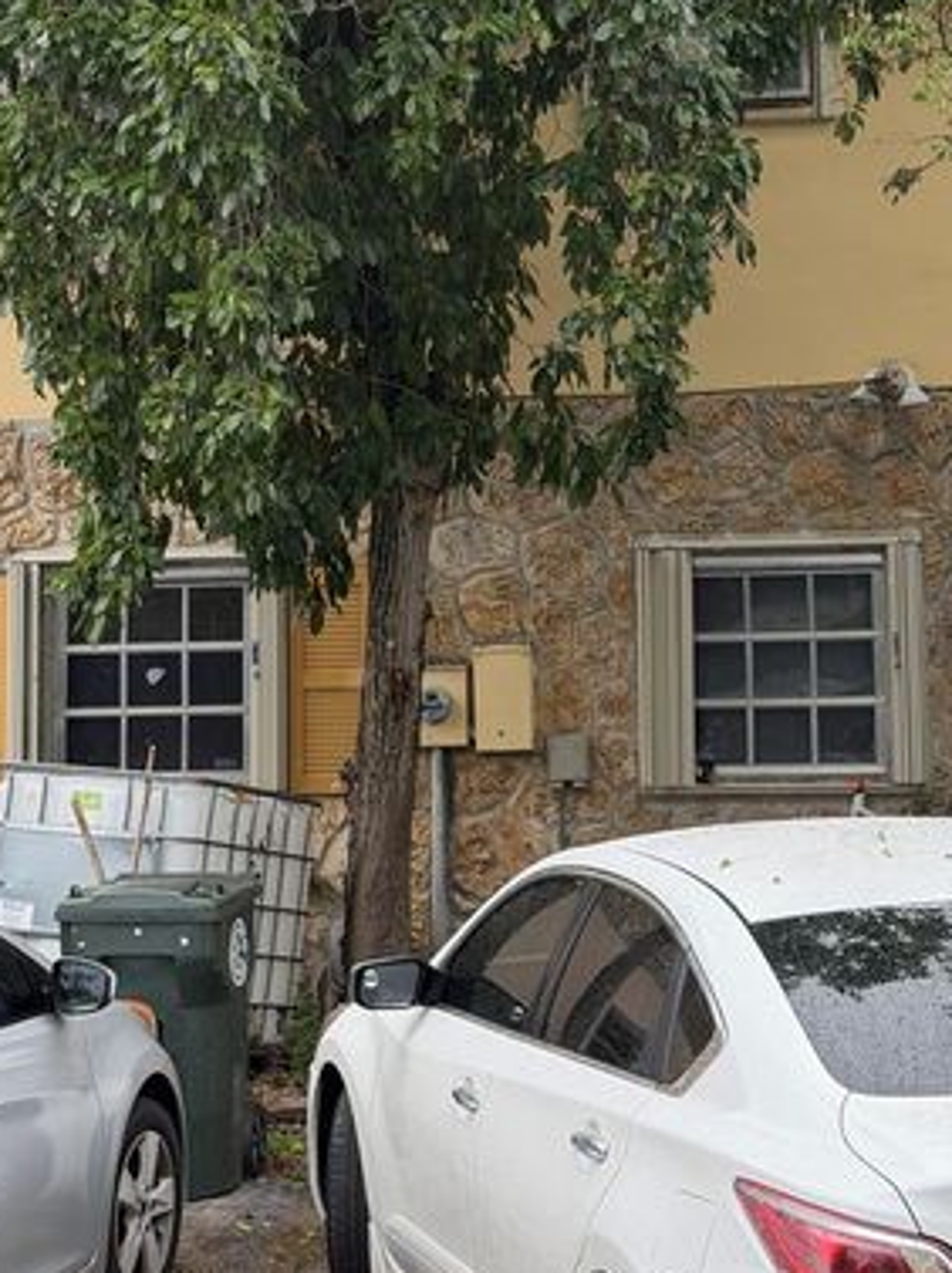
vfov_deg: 22.9
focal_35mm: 85
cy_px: 363
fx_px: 3122
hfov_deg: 17.3
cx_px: 554
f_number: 1.78
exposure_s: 1/324
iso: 80
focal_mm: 6.76
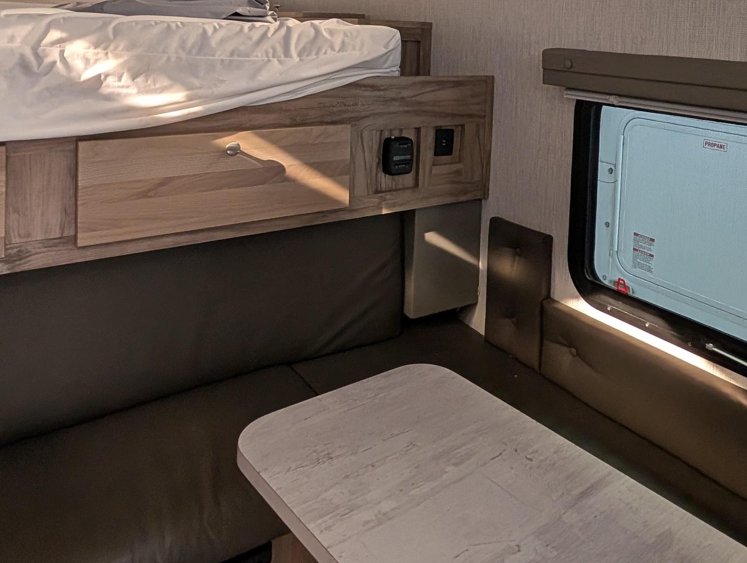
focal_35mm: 30
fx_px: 648
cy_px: 53
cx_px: 467
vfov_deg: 42.8
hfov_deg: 59.1
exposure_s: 1/146
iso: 56
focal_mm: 2.02
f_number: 1.7
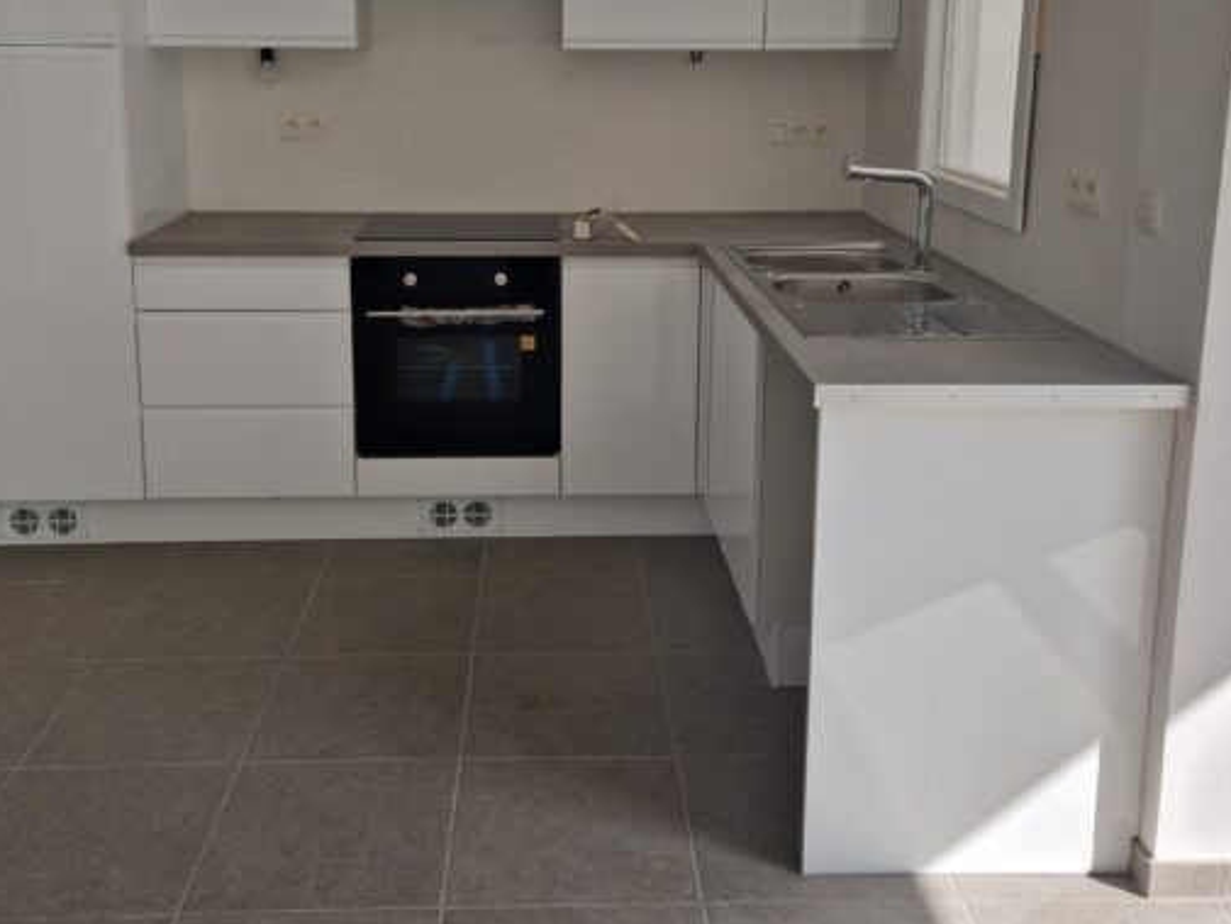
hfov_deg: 52.6
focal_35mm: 35
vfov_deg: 40.1
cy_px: 285
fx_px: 1245
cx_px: 573
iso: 50
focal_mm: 5.4
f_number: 1.8
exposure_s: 1/365
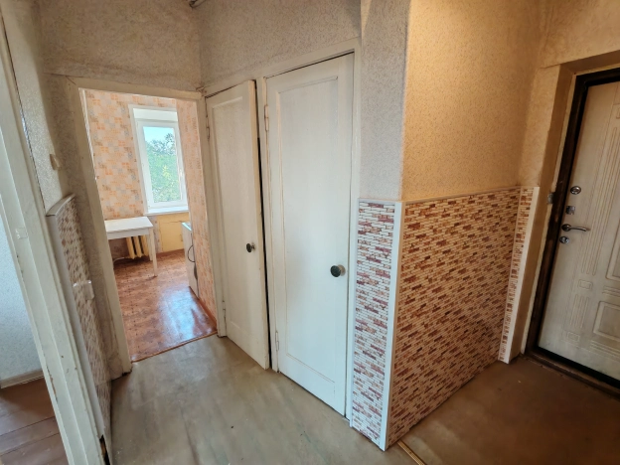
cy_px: 232
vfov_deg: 78.1
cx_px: 310
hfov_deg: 94.5
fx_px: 287
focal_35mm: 16
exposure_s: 1/33
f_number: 2.2
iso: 160
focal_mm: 1.96
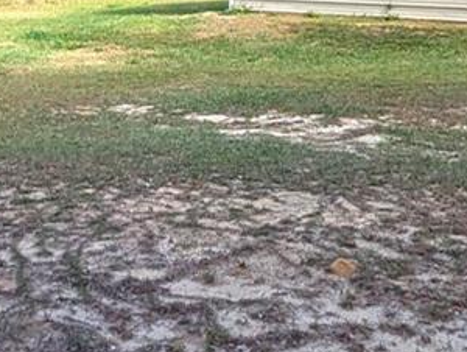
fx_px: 1149
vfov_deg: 16.5
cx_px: 174
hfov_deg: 22.9
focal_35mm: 85
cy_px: -100
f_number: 2.2
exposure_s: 1/1068
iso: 49
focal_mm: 2.35
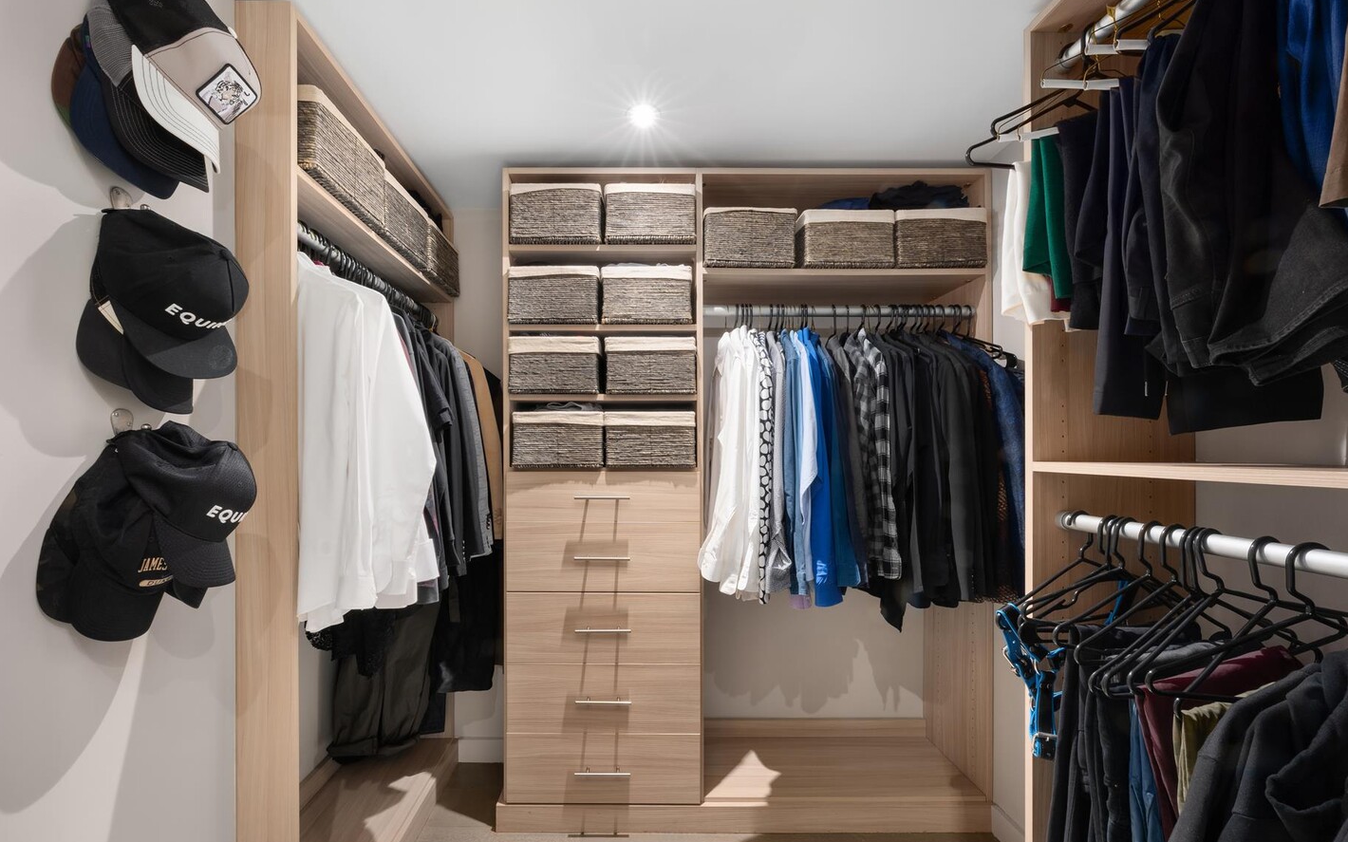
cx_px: 640
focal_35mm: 14
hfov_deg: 105.2
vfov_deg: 78.5
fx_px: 514
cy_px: 450
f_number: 16
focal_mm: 13
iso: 640
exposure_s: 8
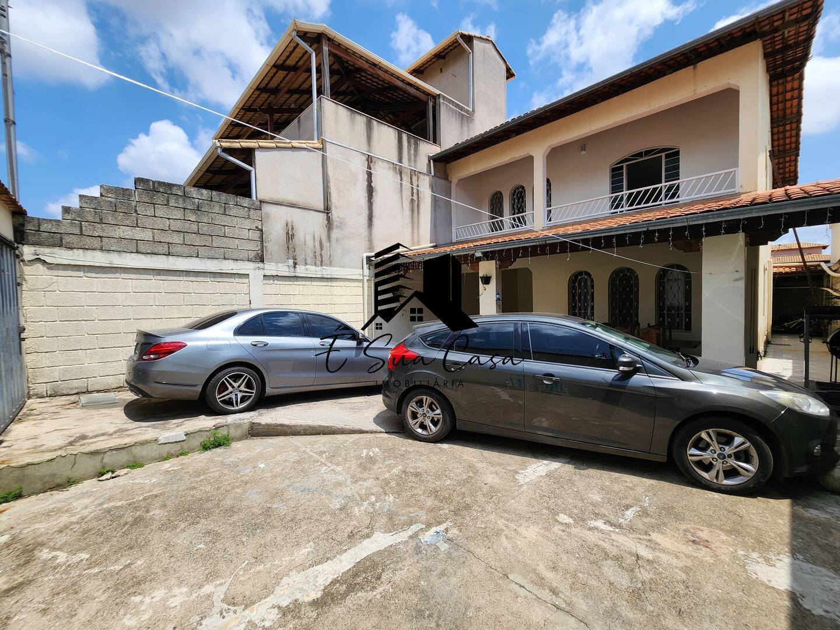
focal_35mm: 13
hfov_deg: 106.2
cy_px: 315
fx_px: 315
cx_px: 420
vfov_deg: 89.9
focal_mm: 2.2
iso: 50
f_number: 2.2
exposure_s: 1/2010
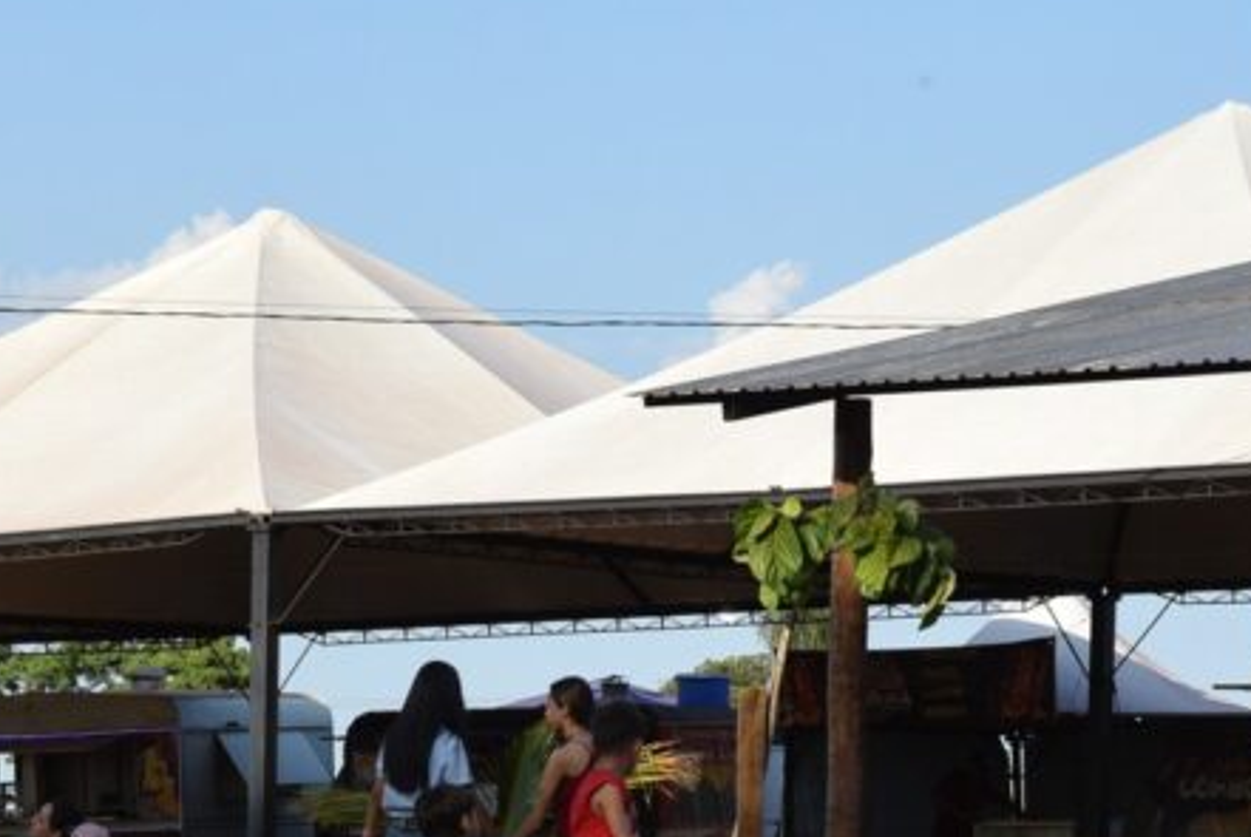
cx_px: 545
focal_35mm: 195
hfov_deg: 10.5
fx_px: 6783
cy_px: 911
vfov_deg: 7.0
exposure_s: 1/1000
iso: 400
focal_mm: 56
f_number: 8
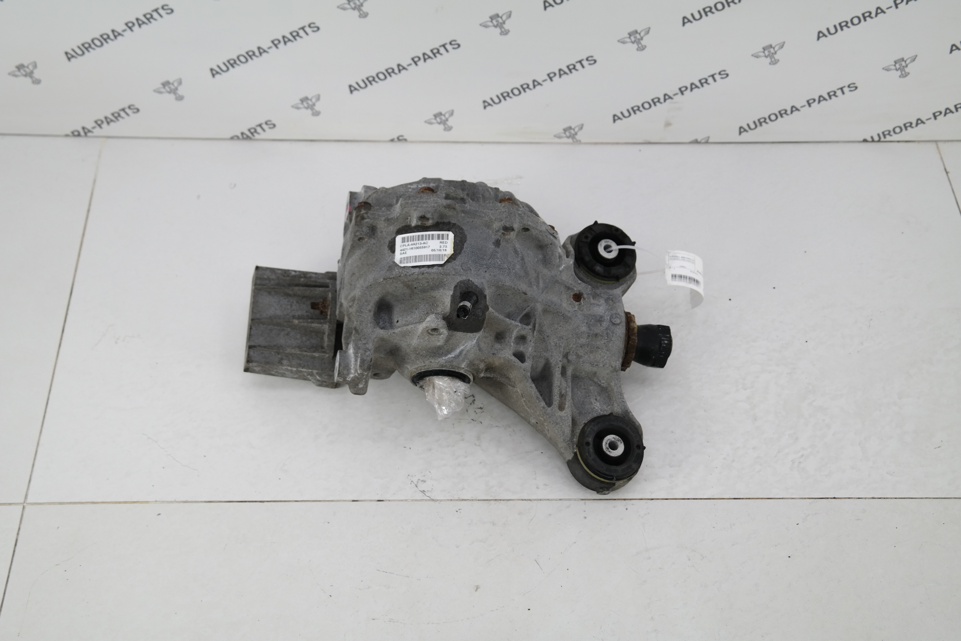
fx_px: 1335
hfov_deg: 39.6
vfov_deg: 27.0
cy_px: 320
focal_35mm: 50
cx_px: 480
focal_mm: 33
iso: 200
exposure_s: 1/100
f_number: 4.5
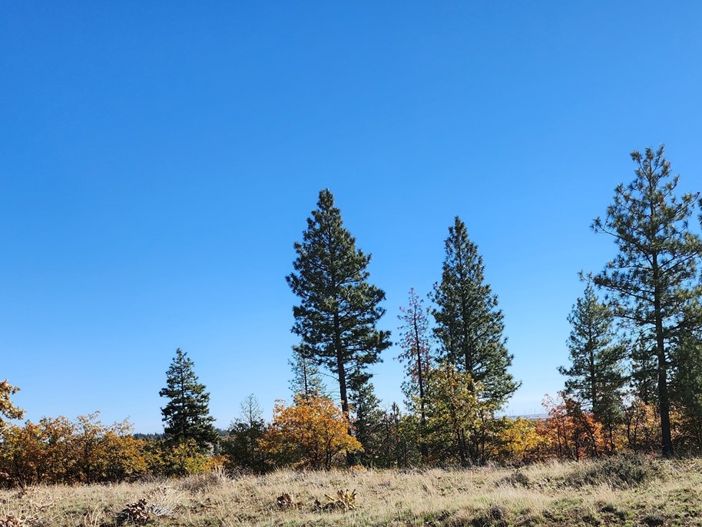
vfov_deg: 33.1
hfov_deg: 44.0
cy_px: 446
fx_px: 852
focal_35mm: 42
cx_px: 480
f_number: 1.8
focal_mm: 5
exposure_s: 1/2977
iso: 50
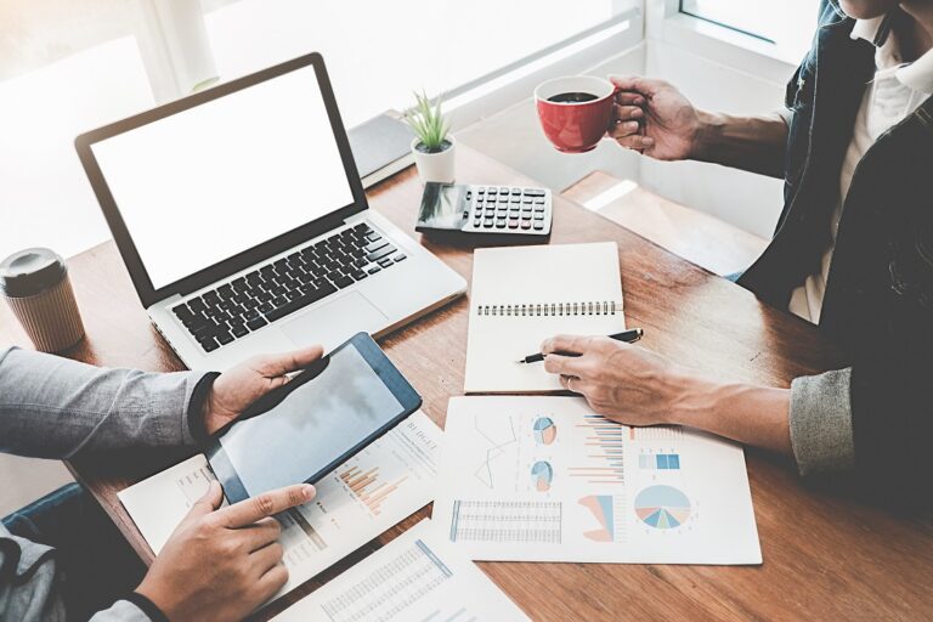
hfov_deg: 53.1
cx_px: 466
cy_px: 311
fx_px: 933
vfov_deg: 36.9
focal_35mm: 36
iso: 400
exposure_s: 1/100
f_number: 3.2
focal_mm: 24.3
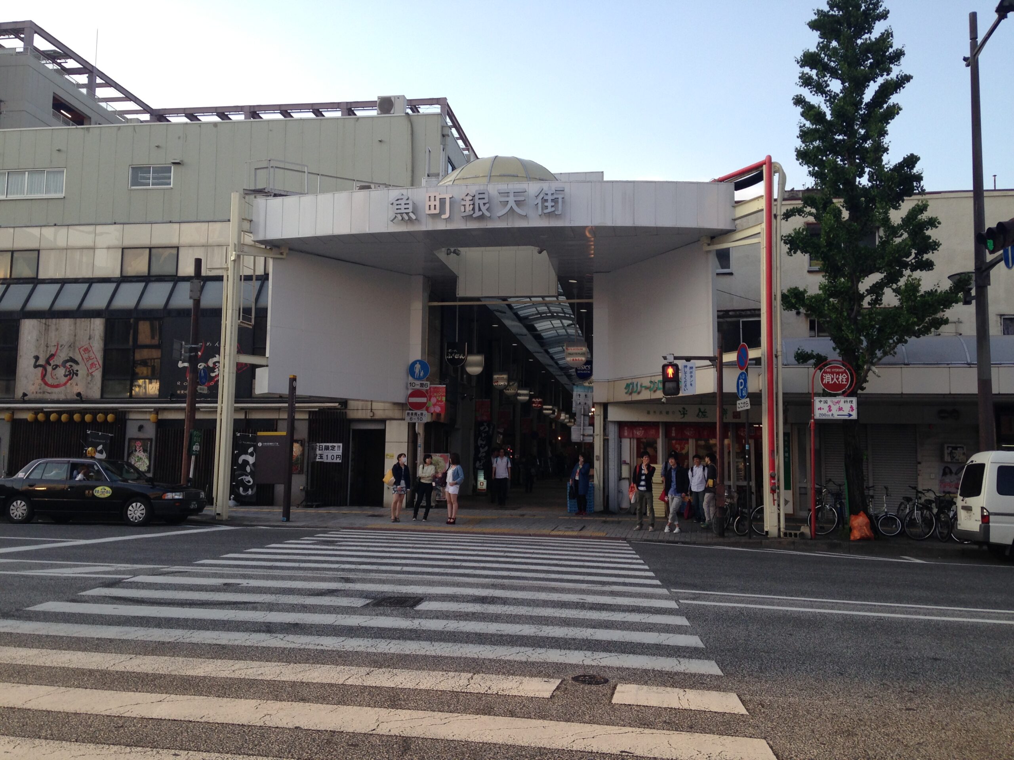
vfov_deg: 42.9
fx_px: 967
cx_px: 507
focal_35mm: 33
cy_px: 380
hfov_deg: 55.4
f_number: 2.4
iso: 50
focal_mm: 4.12
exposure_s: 1/354
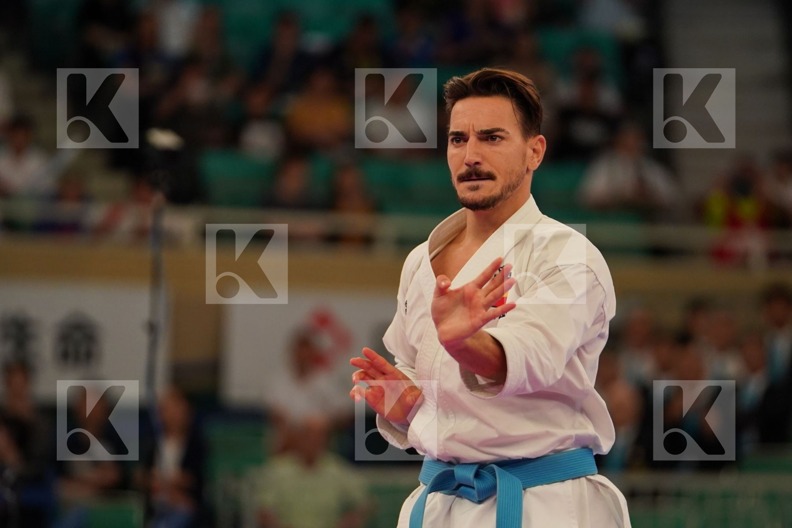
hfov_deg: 7.2
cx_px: 396
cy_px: 264
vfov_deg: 4.8
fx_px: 6292
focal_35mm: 286
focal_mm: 191
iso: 1600
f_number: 2.8
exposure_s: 1/1000
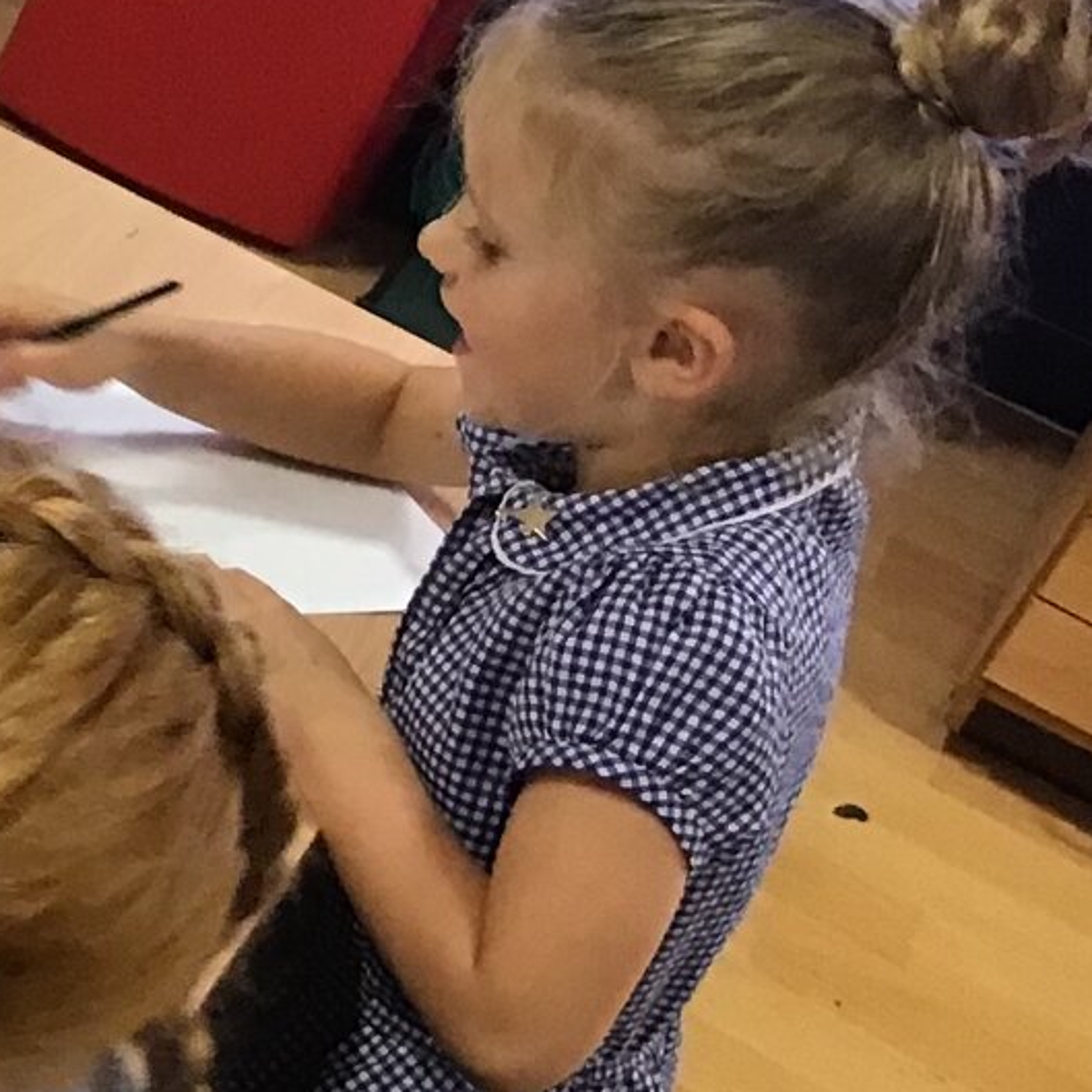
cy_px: 405
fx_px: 3783
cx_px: -968
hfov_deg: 14.2
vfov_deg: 16.4
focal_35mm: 106
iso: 125
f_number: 2.4
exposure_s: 1/33
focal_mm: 3.3
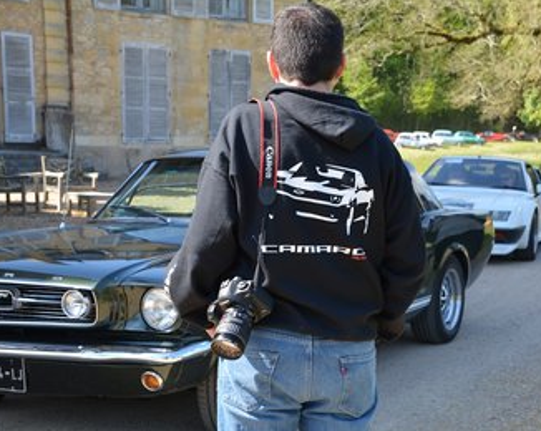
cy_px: 217
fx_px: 1103
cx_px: 323
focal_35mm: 69
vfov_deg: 22.1
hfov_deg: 27.5
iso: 200
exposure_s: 1/200
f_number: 7.1
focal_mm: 40
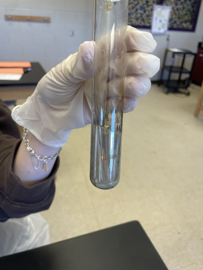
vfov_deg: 67.3
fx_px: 203
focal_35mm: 26
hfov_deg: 53.1
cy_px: 135
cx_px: 102
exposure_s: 1/120
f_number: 1.6
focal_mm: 4.2
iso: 64
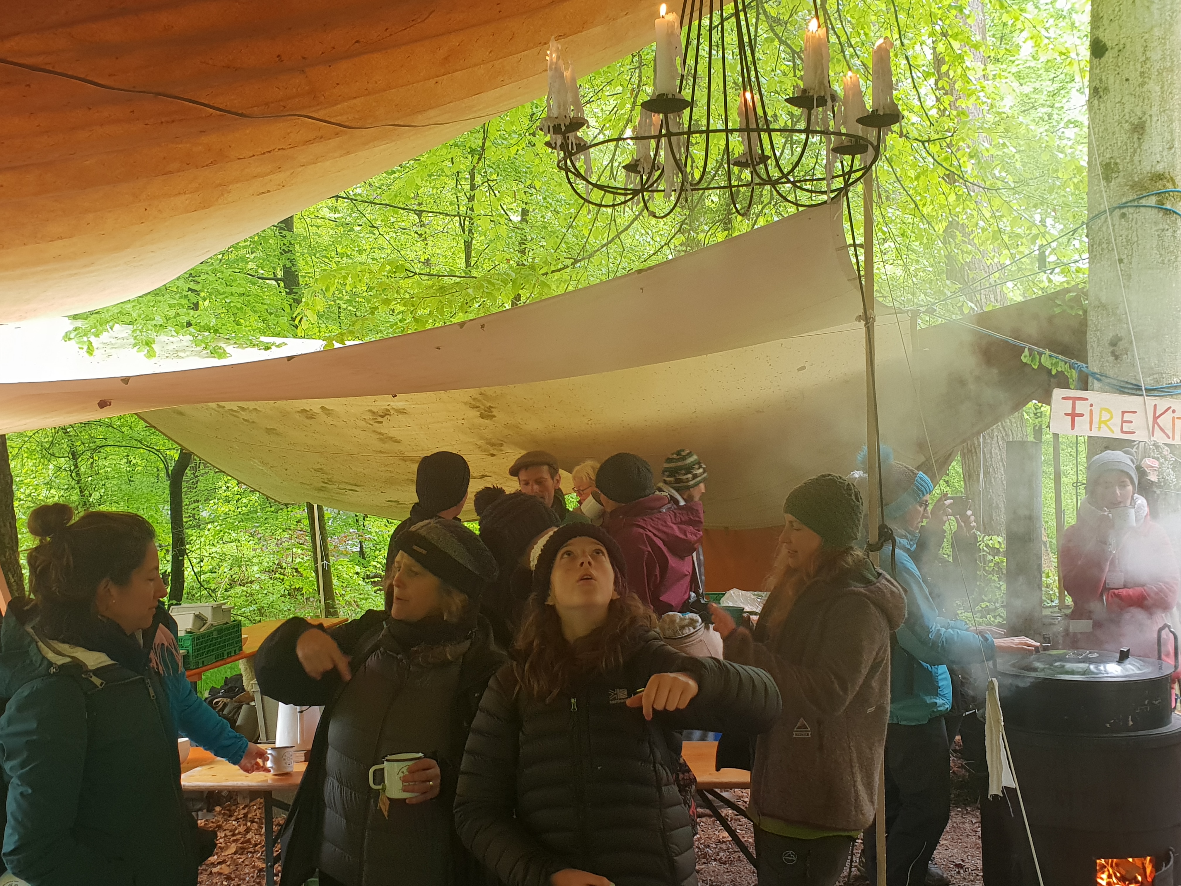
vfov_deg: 53.1
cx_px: 590
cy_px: 443
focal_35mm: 26
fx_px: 887
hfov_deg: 67.3
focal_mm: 4.3
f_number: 2.4
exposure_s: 1/60
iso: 125
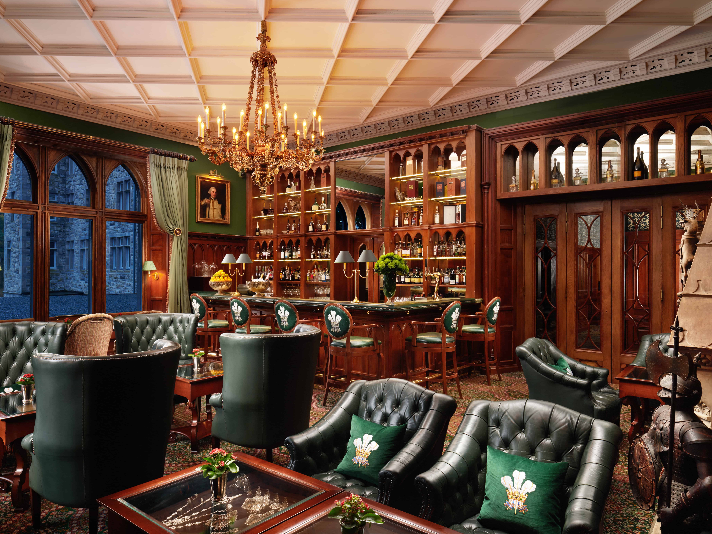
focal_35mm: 23
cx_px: 346
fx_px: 473
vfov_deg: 58.9
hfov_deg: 73.9
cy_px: 269
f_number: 16
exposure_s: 1/250
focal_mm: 21
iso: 500
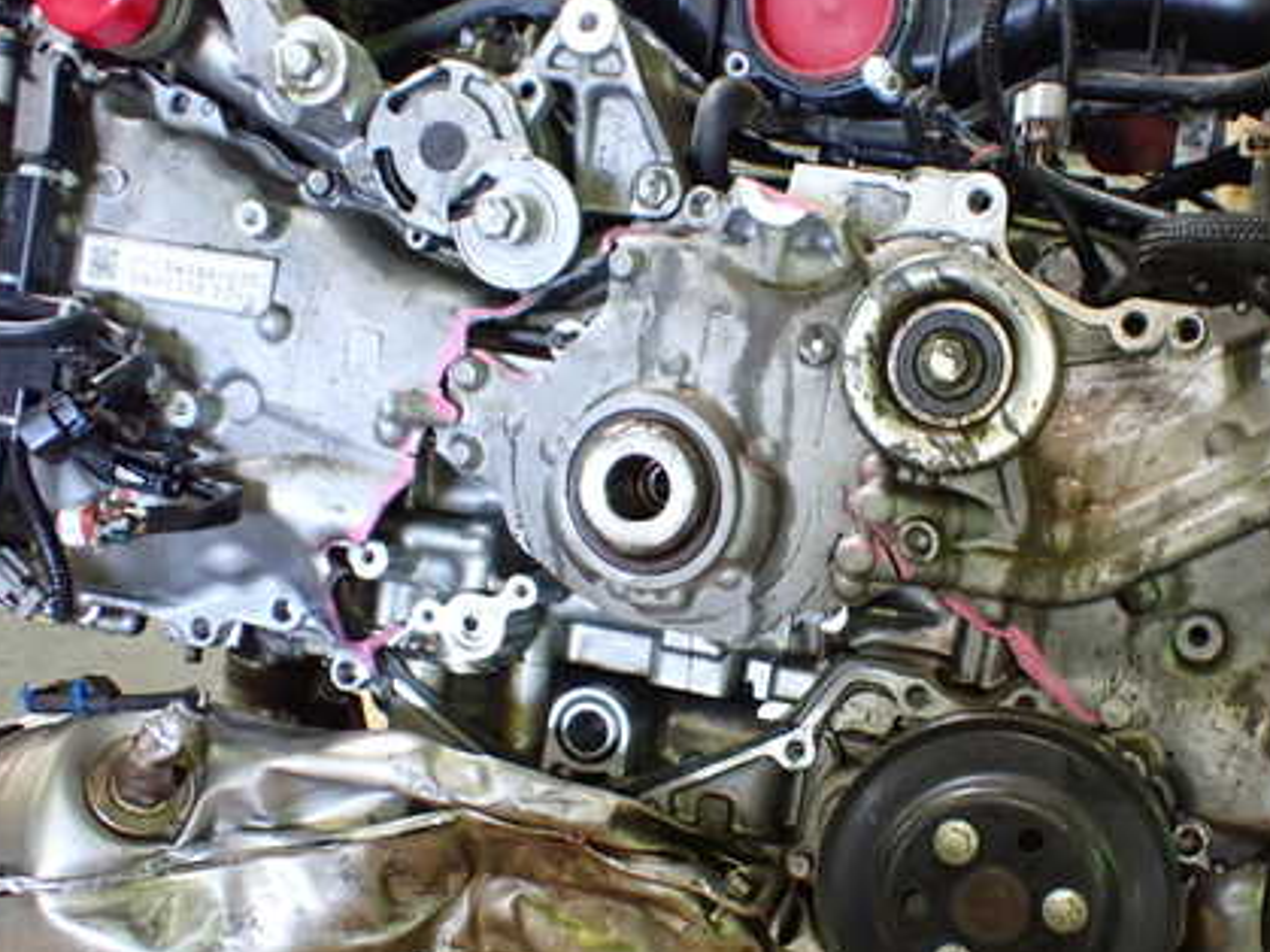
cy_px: 561
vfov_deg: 33.5
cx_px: 812
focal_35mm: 43
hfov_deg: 43.4
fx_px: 1577
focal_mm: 5.4
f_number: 2.3
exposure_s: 1/80
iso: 800
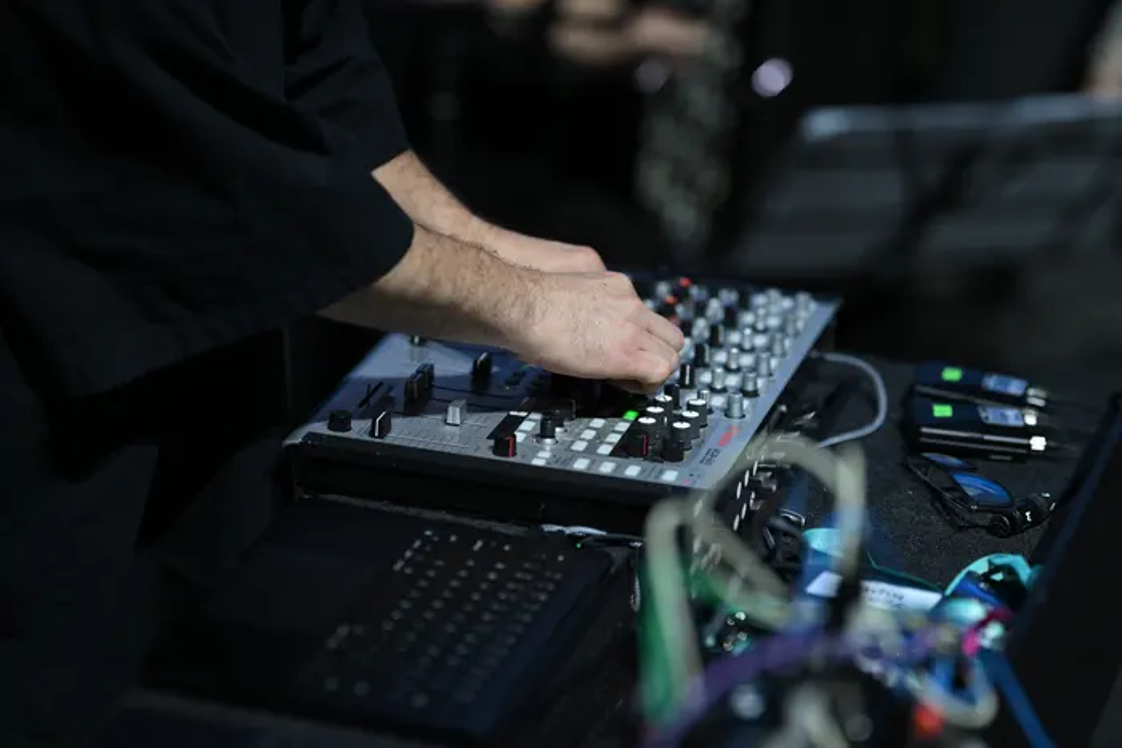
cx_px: 561
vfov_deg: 10.2
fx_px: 4208
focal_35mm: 135
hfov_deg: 15.2
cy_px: 374
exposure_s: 1/160
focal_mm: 135
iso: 200
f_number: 1.8
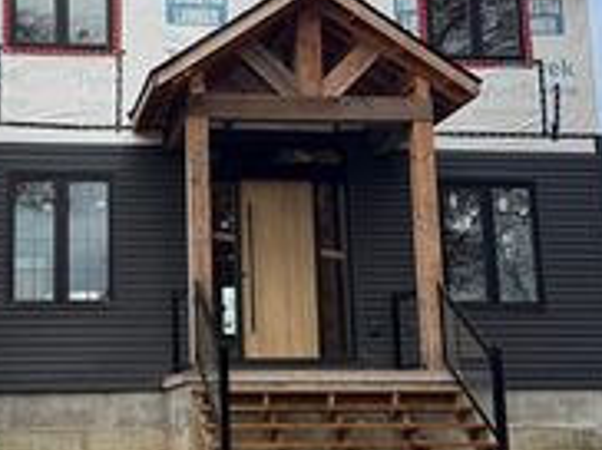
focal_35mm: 66
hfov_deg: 29.1
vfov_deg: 22.2
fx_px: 1146
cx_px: 169
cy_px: 197
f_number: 1.78
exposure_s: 1/2169
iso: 80
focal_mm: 6.76
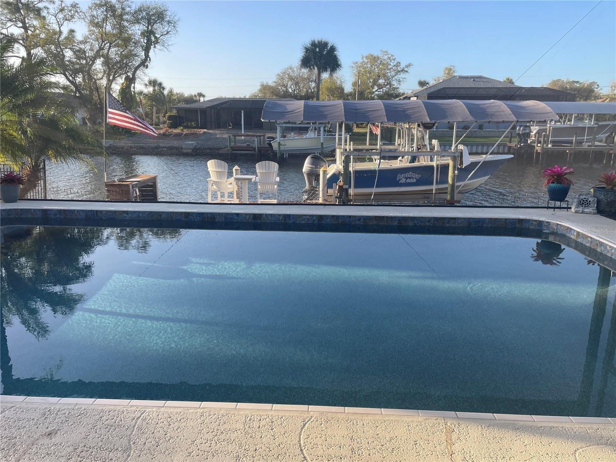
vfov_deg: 53.1
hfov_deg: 67.3
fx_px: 463
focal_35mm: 26
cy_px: 231
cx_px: 308
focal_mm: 4.2
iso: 32
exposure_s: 1/463
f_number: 1.6
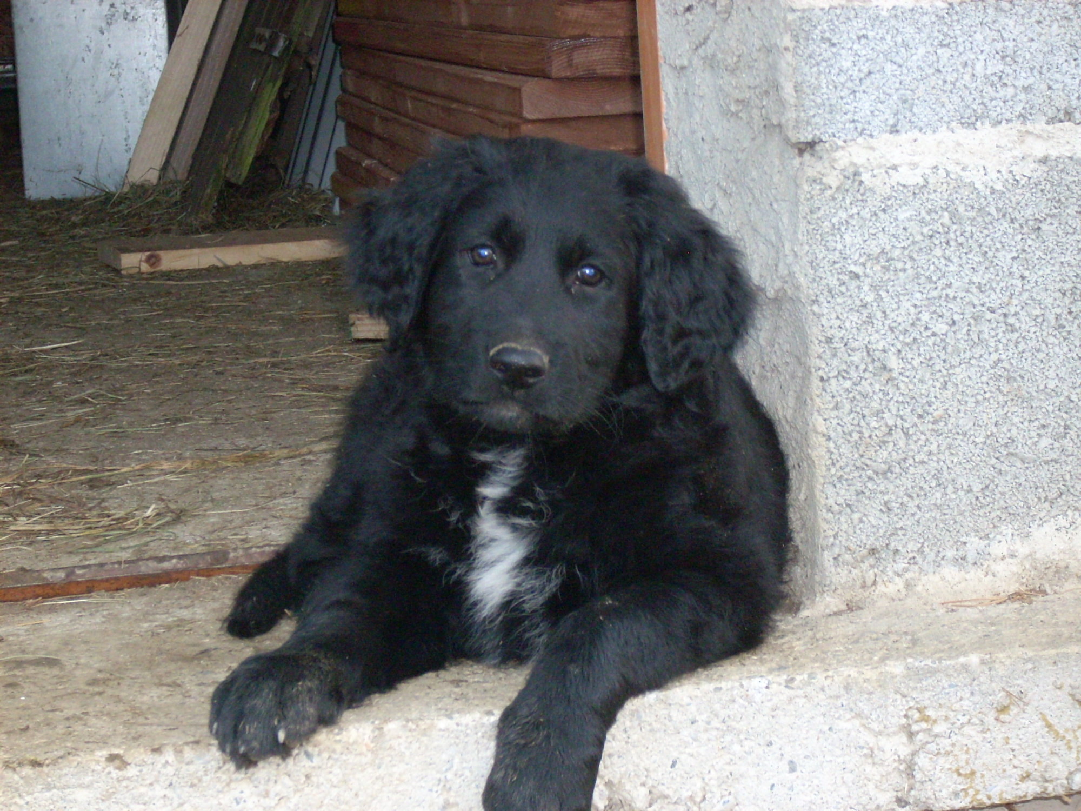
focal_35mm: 113
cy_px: 406
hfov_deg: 17.4
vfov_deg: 13.1
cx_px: 540
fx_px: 3529
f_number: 5.2
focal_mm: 18.6
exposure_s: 1/60
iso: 400
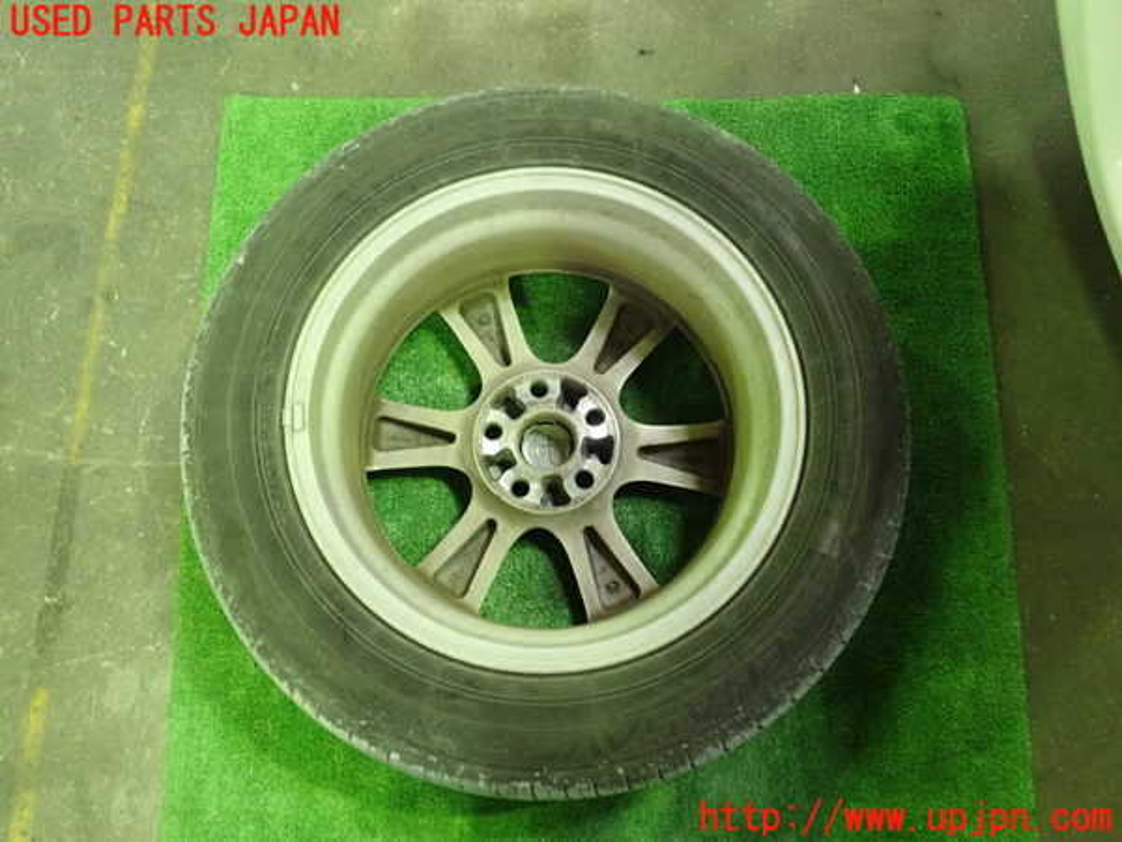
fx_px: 972
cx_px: 561
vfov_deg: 46.8
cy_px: 421
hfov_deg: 60.0
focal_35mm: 30
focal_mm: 5.5
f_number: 2.3
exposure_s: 1/40
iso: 800
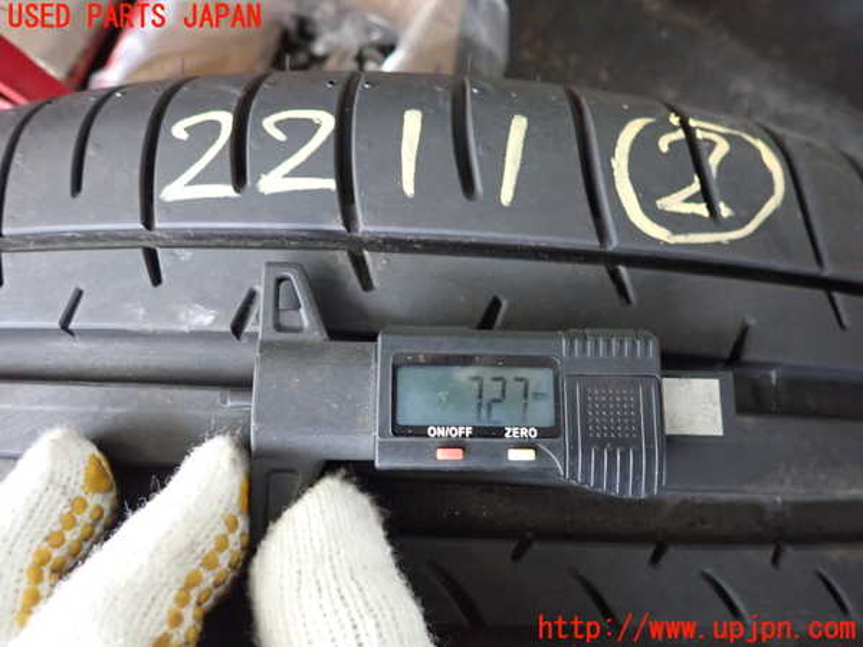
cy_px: 324
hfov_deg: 69.4
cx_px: 432
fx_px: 623
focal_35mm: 25
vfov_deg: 54.9
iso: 640
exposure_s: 1/30
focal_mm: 4.5
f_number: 2
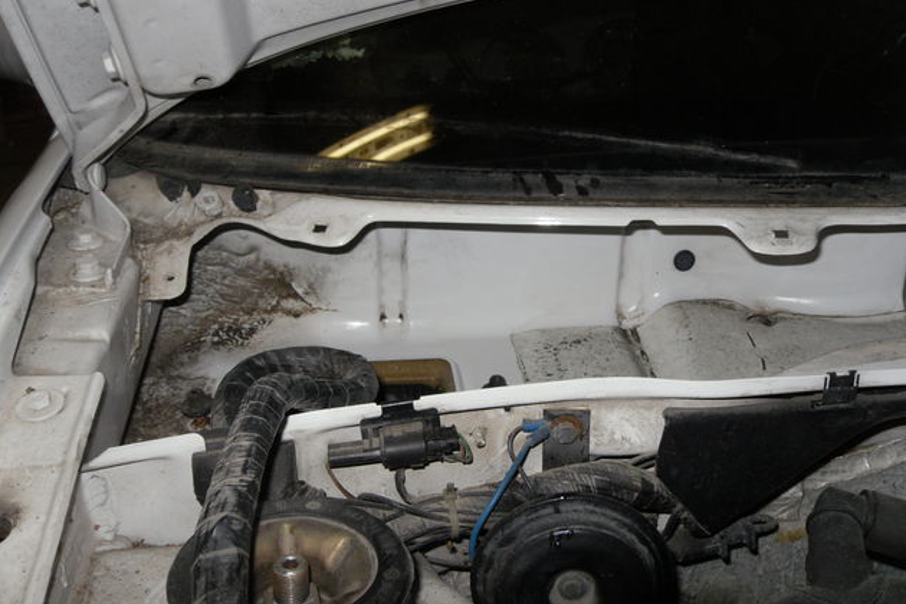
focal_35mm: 37
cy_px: 283
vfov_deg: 35.9
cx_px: 457
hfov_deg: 51.9
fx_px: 931
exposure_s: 1/45
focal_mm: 6.3
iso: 80
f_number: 3.5
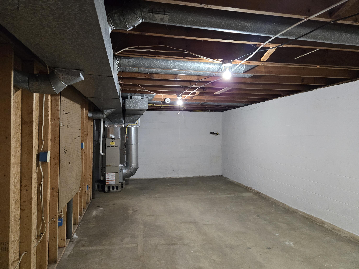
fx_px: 239
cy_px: 134
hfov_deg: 73.9
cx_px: 180
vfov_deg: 58.9
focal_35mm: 23
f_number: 1.8
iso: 1000
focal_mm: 5.4
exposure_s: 1/60
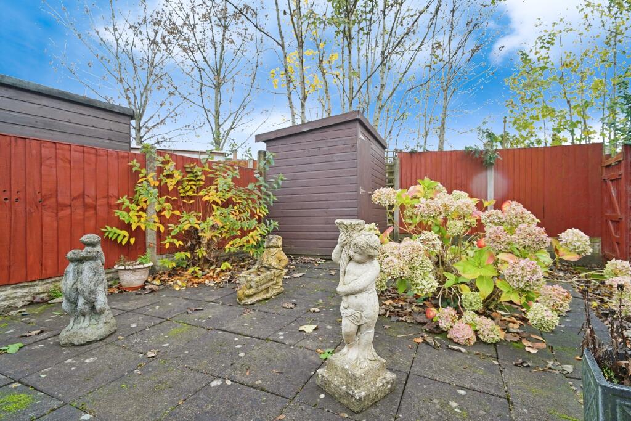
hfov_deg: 96.7
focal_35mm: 16
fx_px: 280
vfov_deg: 73.8
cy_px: 210
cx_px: 316
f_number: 7.1
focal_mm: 16
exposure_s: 1/30
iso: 400
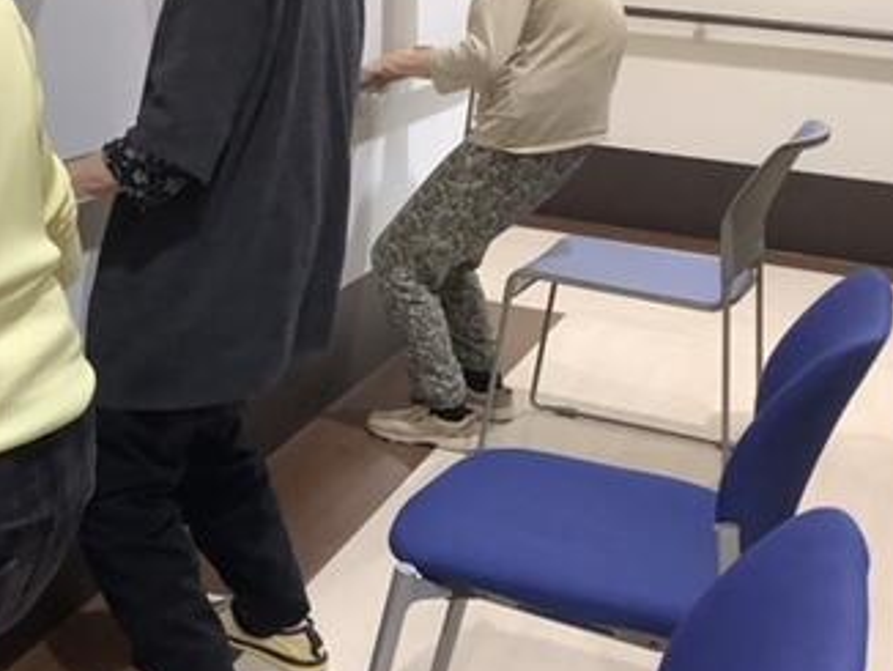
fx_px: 1472
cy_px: 446
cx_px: 134
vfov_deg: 25.6
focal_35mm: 57
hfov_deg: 32.5
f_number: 2.4
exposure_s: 1/50
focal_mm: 3.3
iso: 200
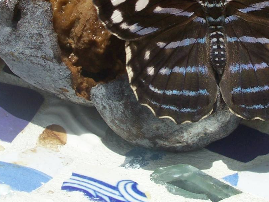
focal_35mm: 143
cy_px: 42
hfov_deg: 13.8
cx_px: 204
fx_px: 1111
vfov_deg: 10.3
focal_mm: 12.3
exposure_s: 1/180
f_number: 4.8
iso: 80
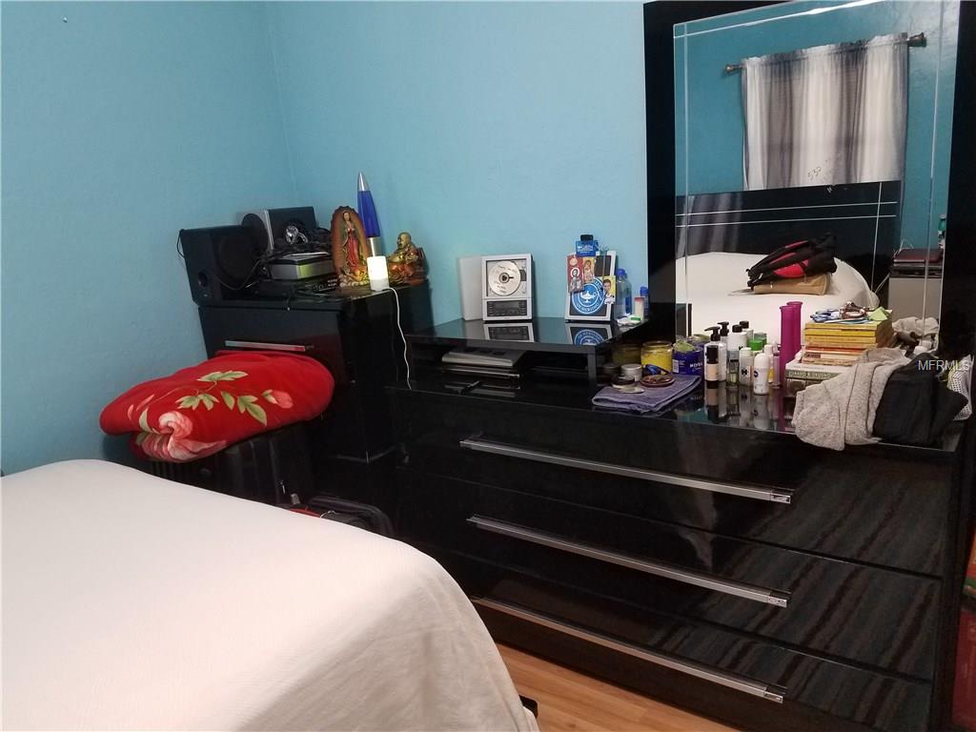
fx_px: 733
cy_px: 366
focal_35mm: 26
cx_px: 488
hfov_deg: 67.3
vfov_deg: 53.1
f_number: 1.7
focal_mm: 4.2
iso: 160
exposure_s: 1/30
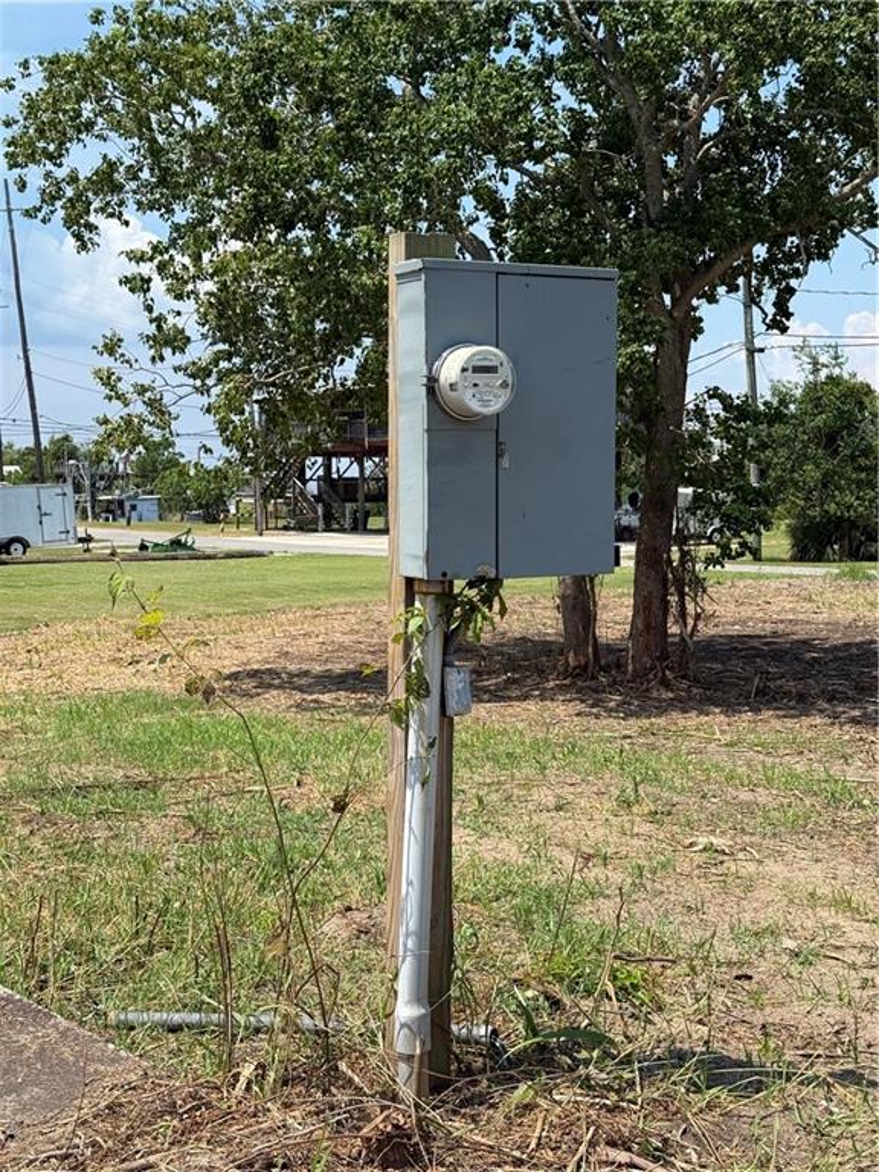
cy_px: 586
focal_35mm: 48
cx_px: 440
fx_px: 1625
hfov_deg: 30.3
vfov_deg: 39.7
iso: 64
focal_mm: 6.76
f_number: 1.78
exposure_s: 1/3378
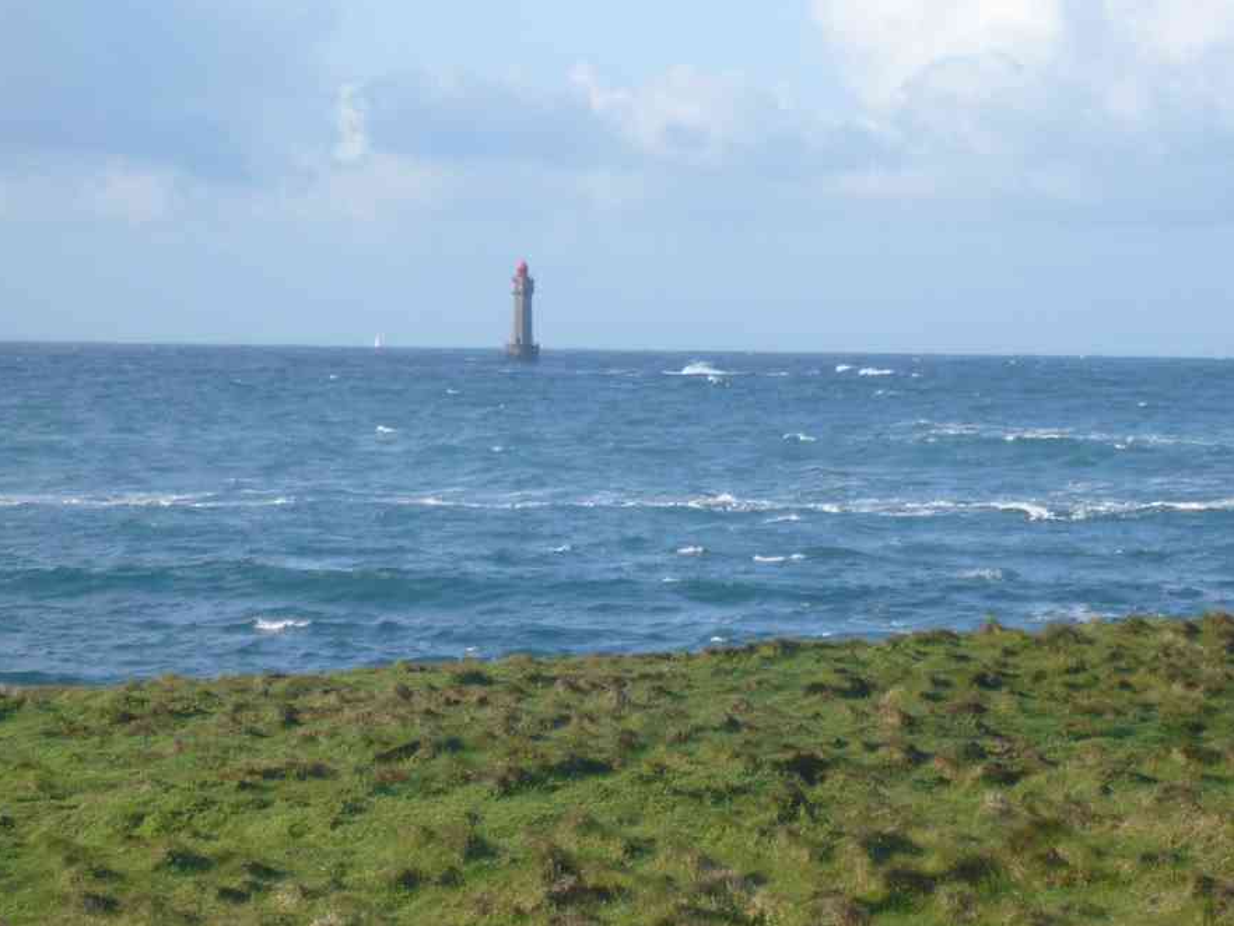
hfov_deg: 12.6
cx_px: 616
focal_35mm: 157
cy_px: 463
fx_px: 5598
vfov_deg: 9.5
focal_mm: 17
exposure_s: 1/320
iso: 100
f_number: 4.9
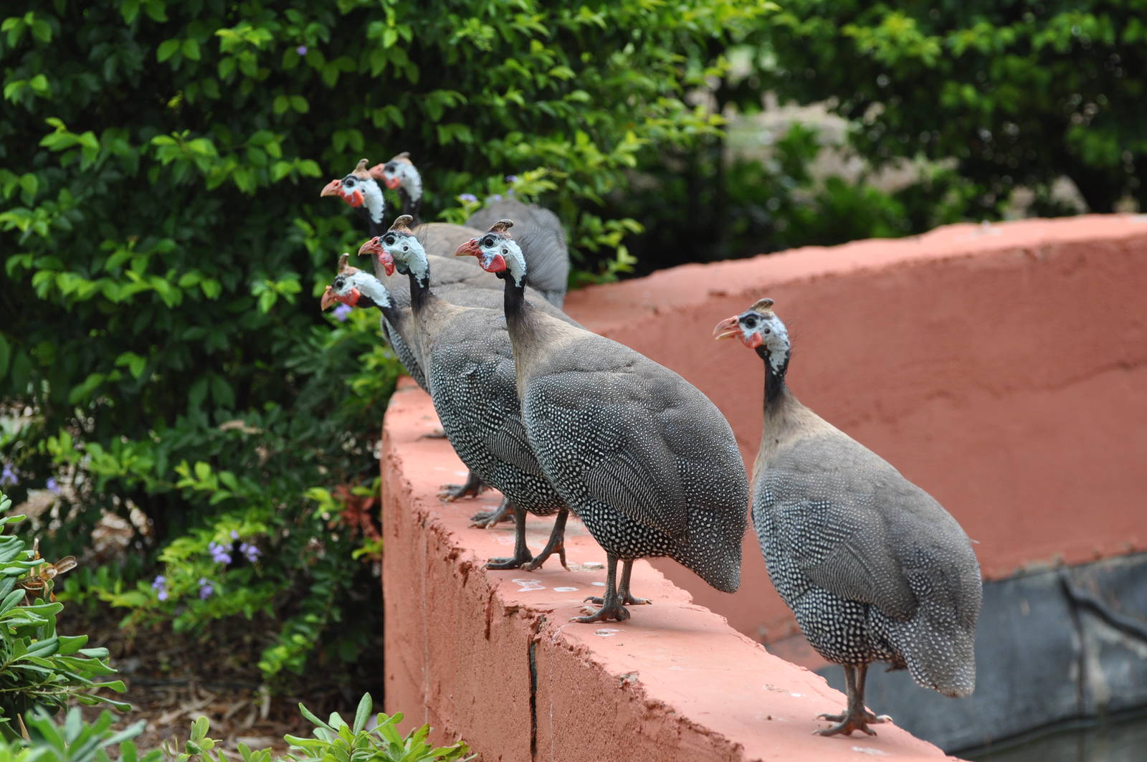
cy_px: 381
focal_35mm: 188
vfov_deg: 7.3
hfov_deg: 11.0
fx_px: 5967
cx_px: 574
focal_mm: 125
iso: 400
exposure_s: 1/500
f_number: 5.6
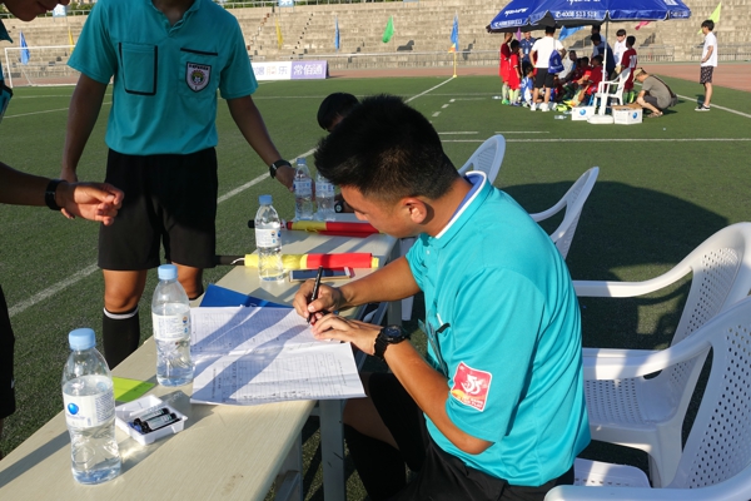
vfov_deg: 37.9
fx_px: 730
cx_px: 376
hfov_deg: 54.4
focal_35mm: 35
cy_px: 250
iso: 125
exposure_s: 1/400
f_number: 5.6
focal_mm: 12.81
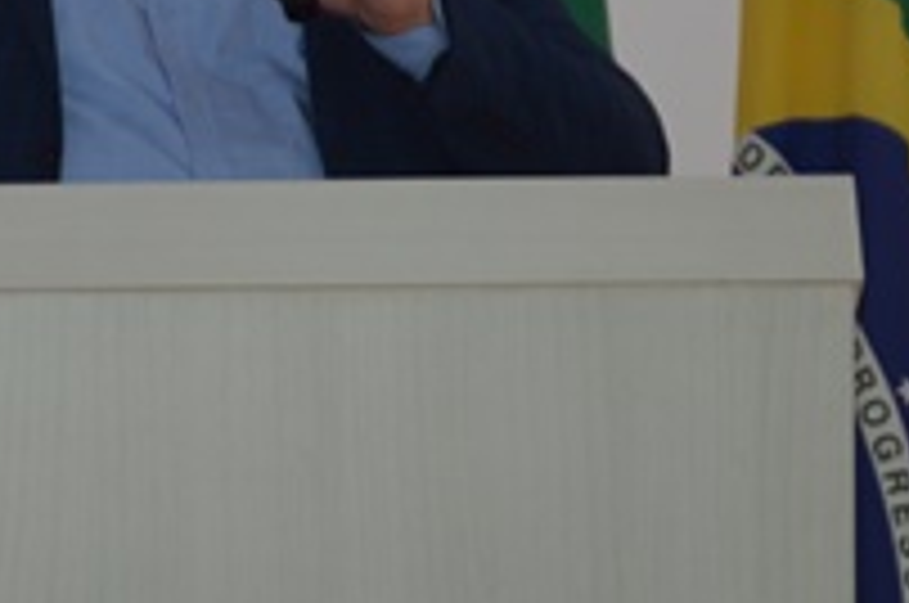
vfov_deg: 2.9
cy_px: 79
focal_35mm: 468
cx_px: 198
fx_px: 11810
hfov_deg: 4.4
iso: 640
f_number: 5.6
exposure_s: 1/60
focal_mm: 105
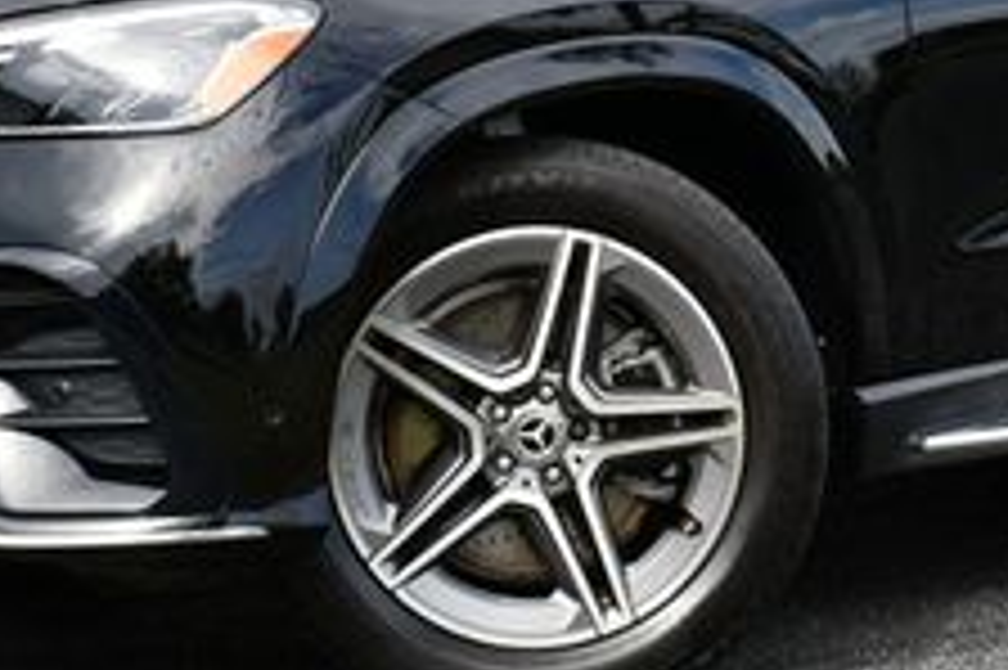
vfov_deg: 10.7
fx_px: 3525
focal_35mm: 126
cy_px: -90
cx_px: 747
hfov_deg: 16.2
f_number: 8
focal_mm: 22
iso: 200
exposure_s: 1/250
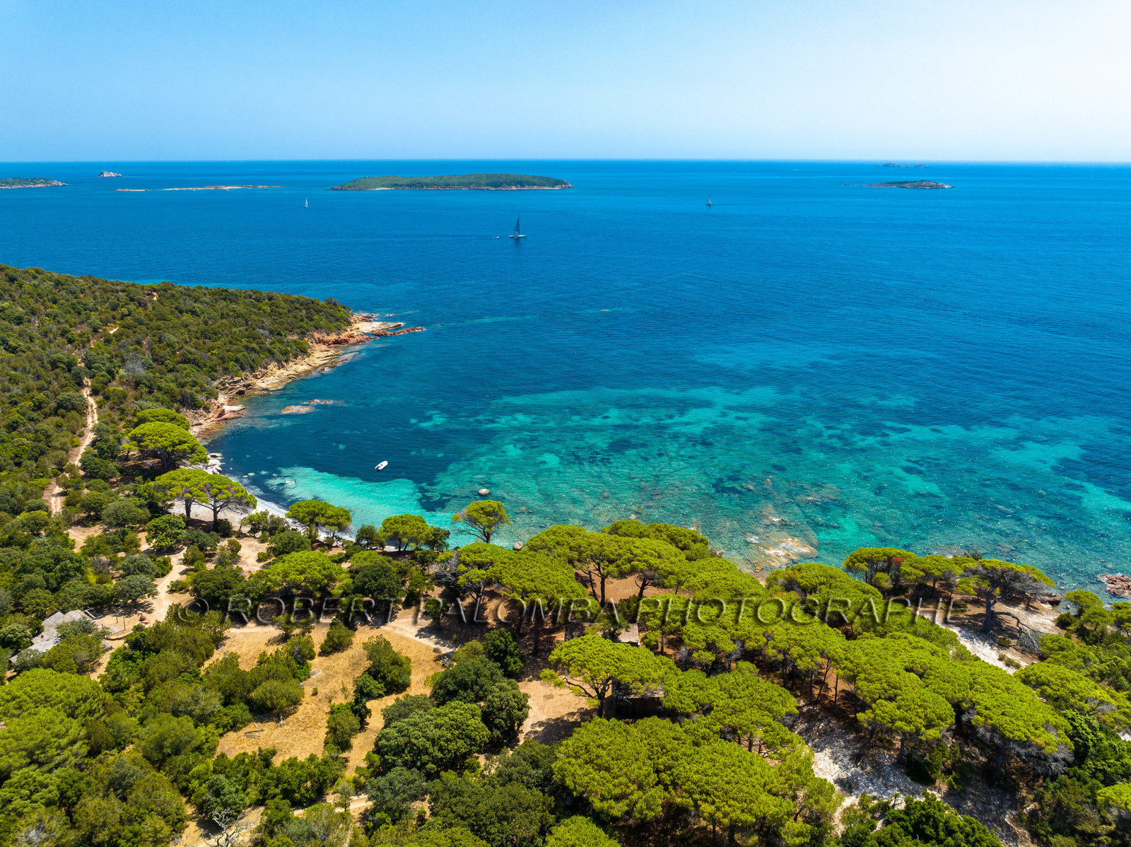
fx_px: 784
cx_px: 566
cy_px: 424
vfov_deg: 56.8
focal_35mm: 24
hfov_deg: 71.6
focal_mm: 12.3
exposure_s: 1/320
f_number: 7.1
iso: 100
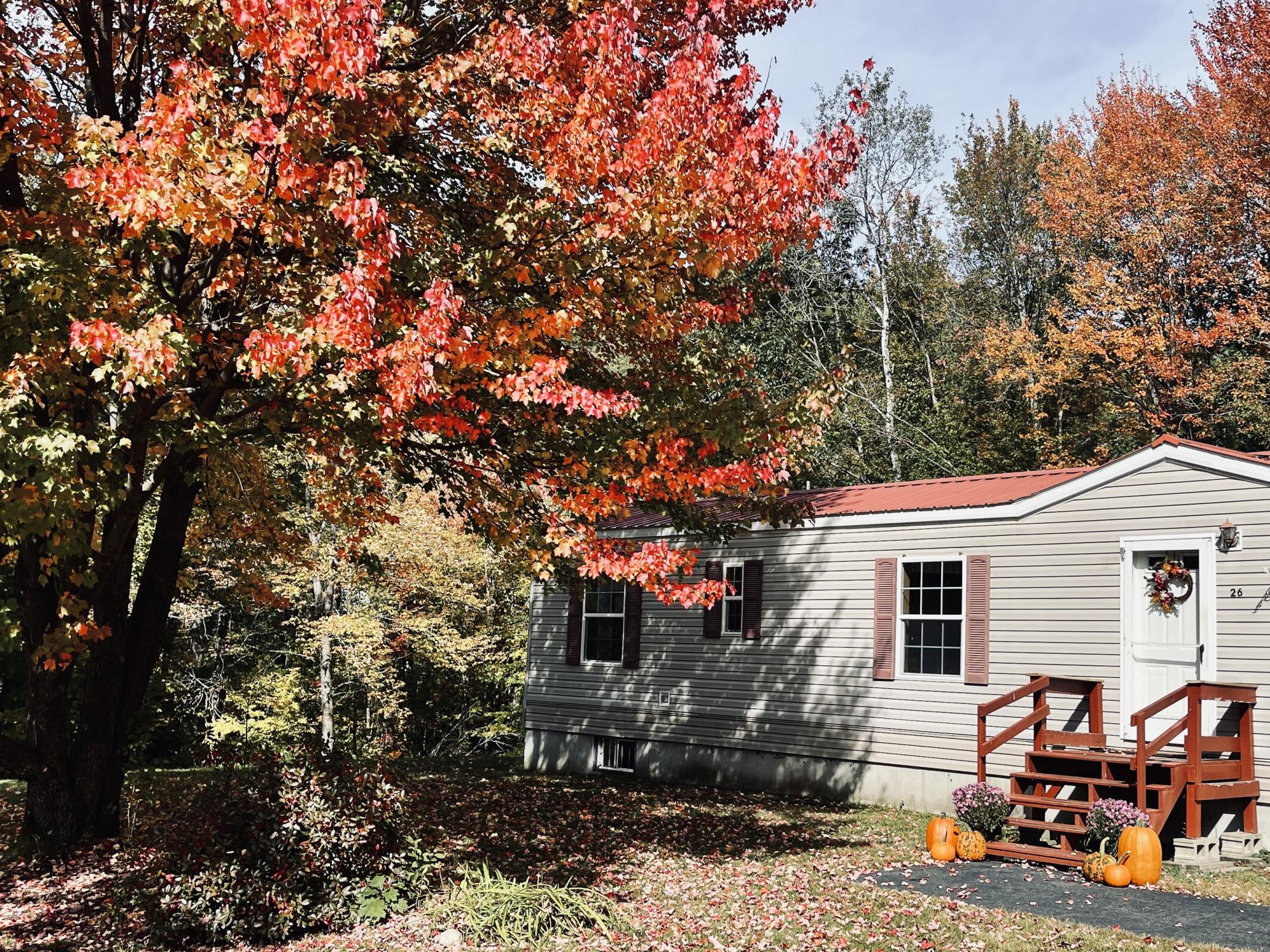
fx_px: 1357
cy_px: 496
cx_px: 738
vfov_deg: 38.7
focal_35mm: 37
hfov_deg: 49.9
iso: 32
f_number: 1.6
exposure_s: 1/2165
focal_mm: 5.1
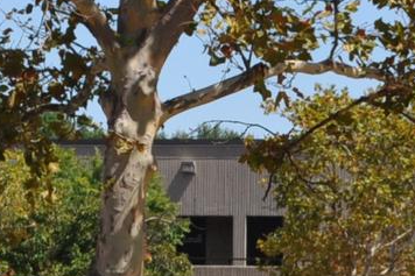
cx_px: -16
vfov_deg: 3.8
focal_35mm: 362
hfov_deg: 5.7
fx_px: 4171
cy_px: 132
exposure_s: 1/400
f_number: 10
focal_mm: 42
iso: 200
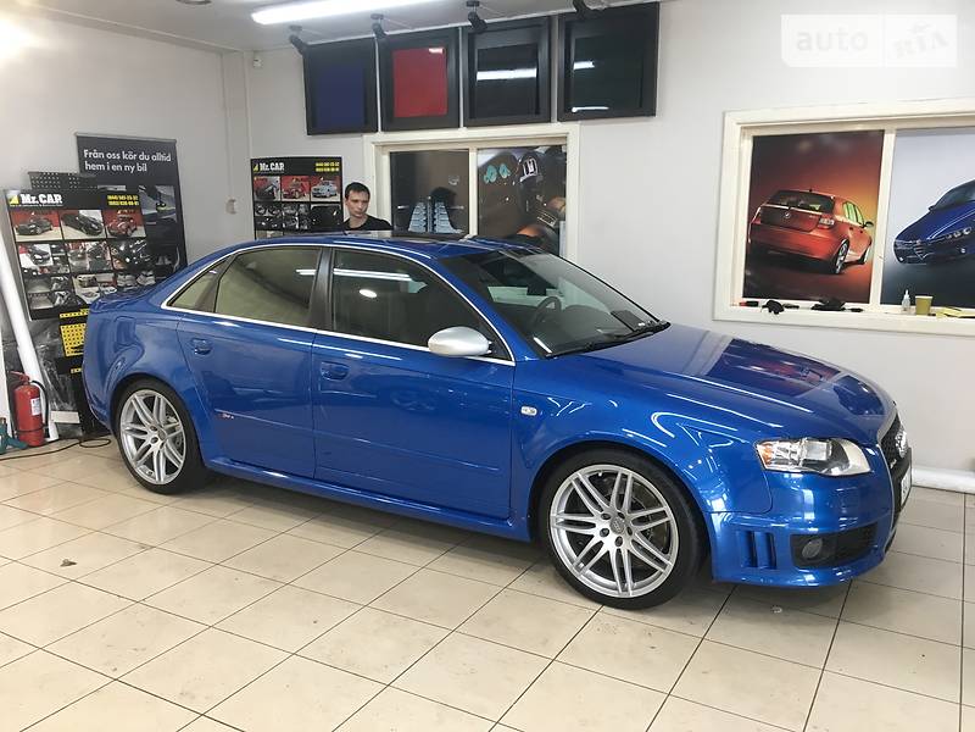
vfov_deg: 48.2
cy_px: 366
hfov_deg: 61.7
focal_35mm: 29
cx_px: 488
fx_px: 817
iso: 50
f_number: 2.2
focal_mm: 4.2
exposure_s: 1/33
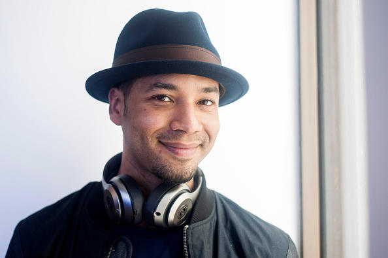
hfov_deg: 39.6
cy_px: 129
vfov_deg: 26.9
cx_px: 194
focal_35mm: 50
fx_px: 538
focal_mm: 50
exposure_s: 1/125
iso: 640
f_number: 2.2
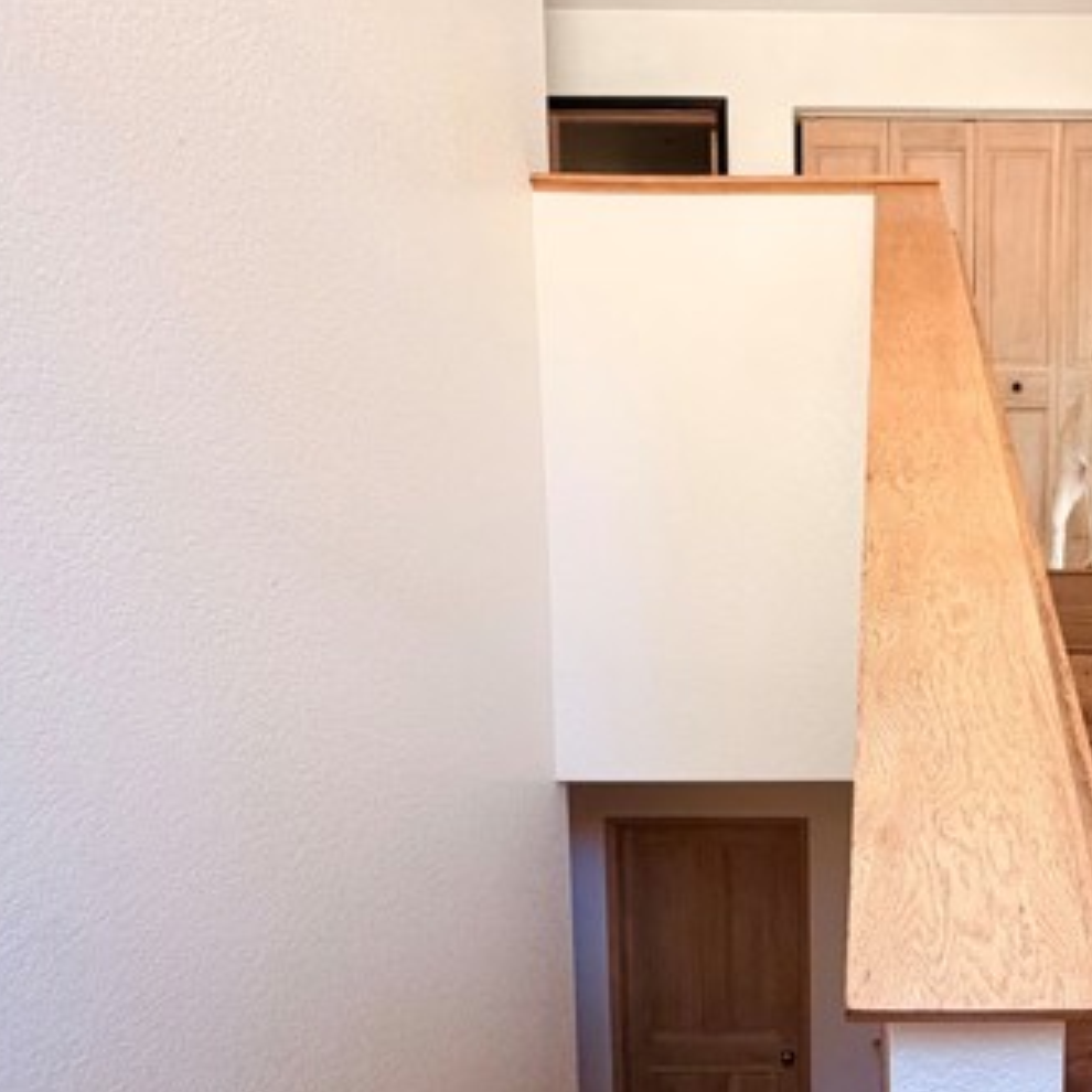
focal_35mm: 24
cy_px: 708
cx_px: 903
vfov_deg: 63.7
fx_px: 857
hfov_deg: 58.9
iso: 320
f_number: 2.2
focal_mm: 2.22
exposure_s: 1/87
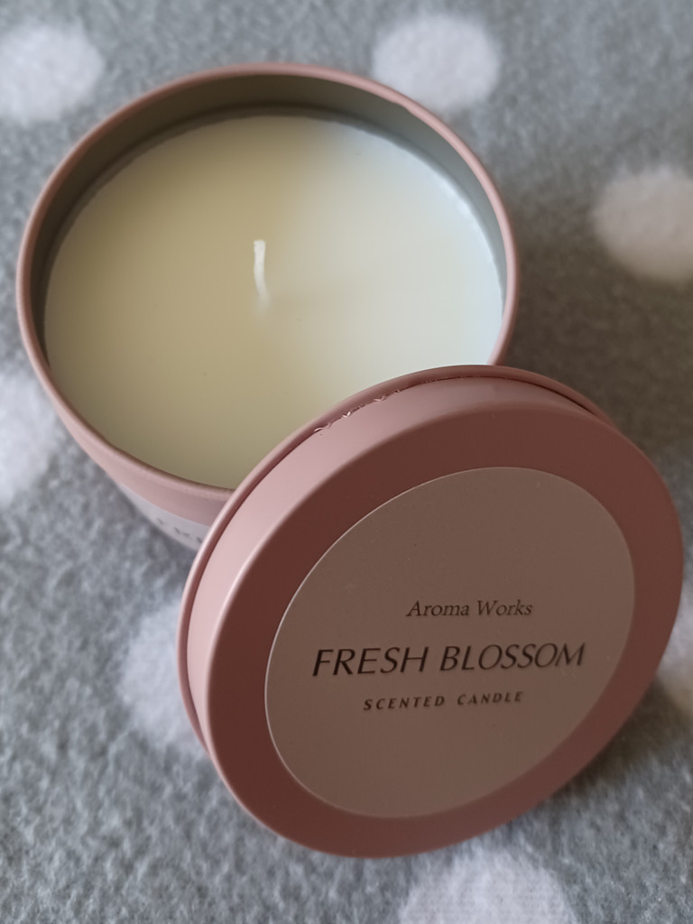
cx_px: 346
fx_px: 667
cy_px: 462
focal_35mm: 25
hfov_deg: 54.9
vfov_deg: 69.4
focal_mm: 4.6
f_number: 1.8
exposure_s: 1/25
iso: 500
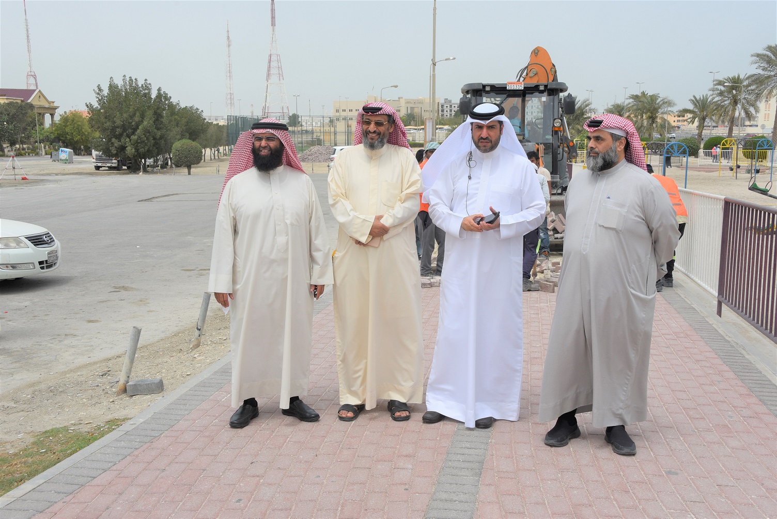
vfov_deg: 33.4
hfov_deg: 48.4
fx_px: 864
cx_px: 388
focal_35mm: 40
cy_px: 260
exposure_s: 1/500
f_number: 11
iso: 200
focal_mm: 40
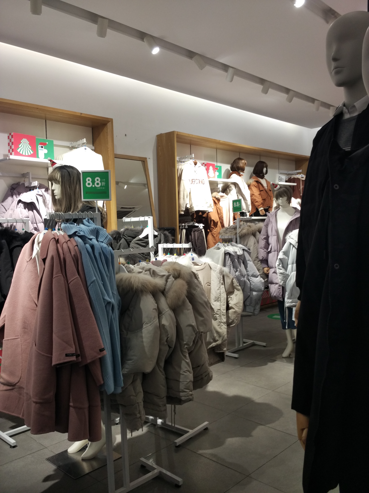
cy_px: 246
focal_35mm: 30
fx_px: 426
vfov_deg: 60.0
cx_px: 184
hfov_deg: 46.8
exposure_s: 1/50
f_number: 2
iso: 161
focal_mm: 4.12
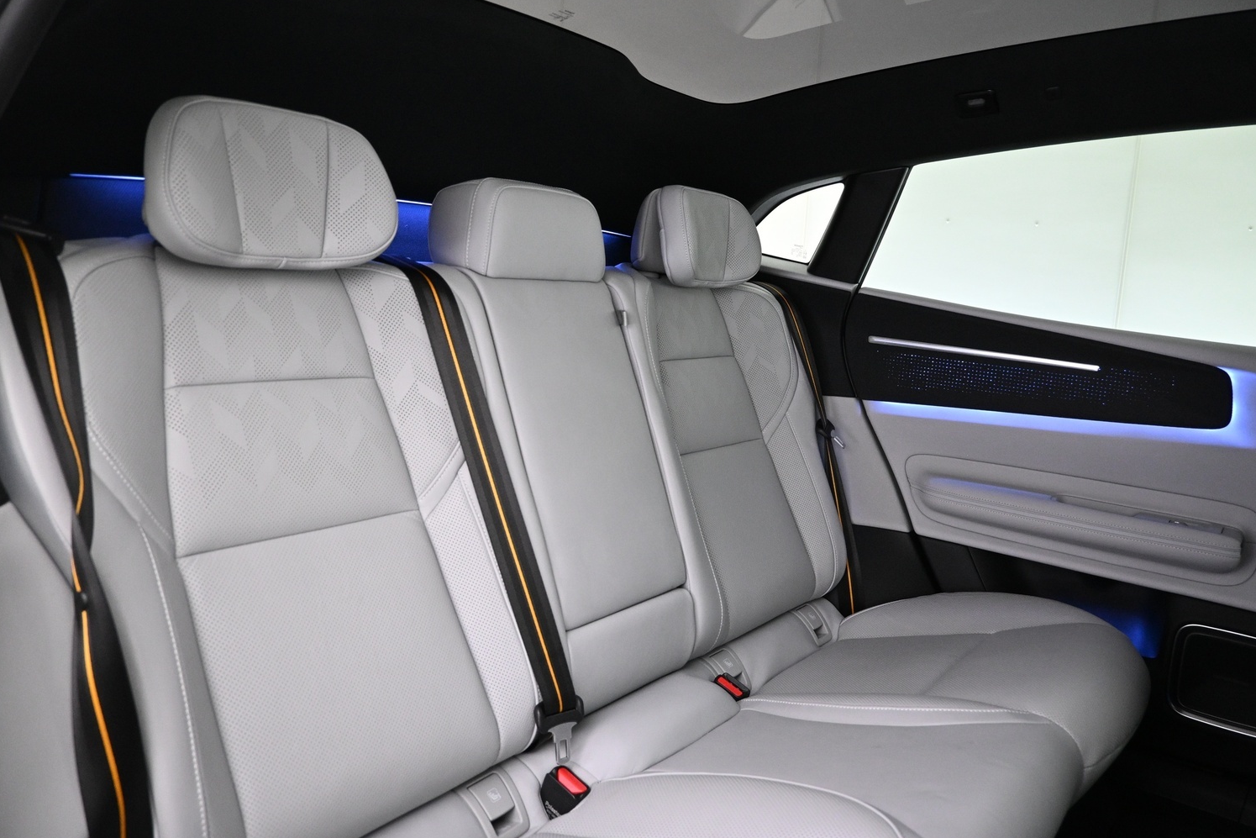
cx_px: 623
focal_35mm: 26
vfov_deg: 49.6
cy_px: 416
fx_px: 907
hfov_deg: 69.4
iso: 1600
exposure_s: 1/13
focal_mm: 16
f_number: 3.5
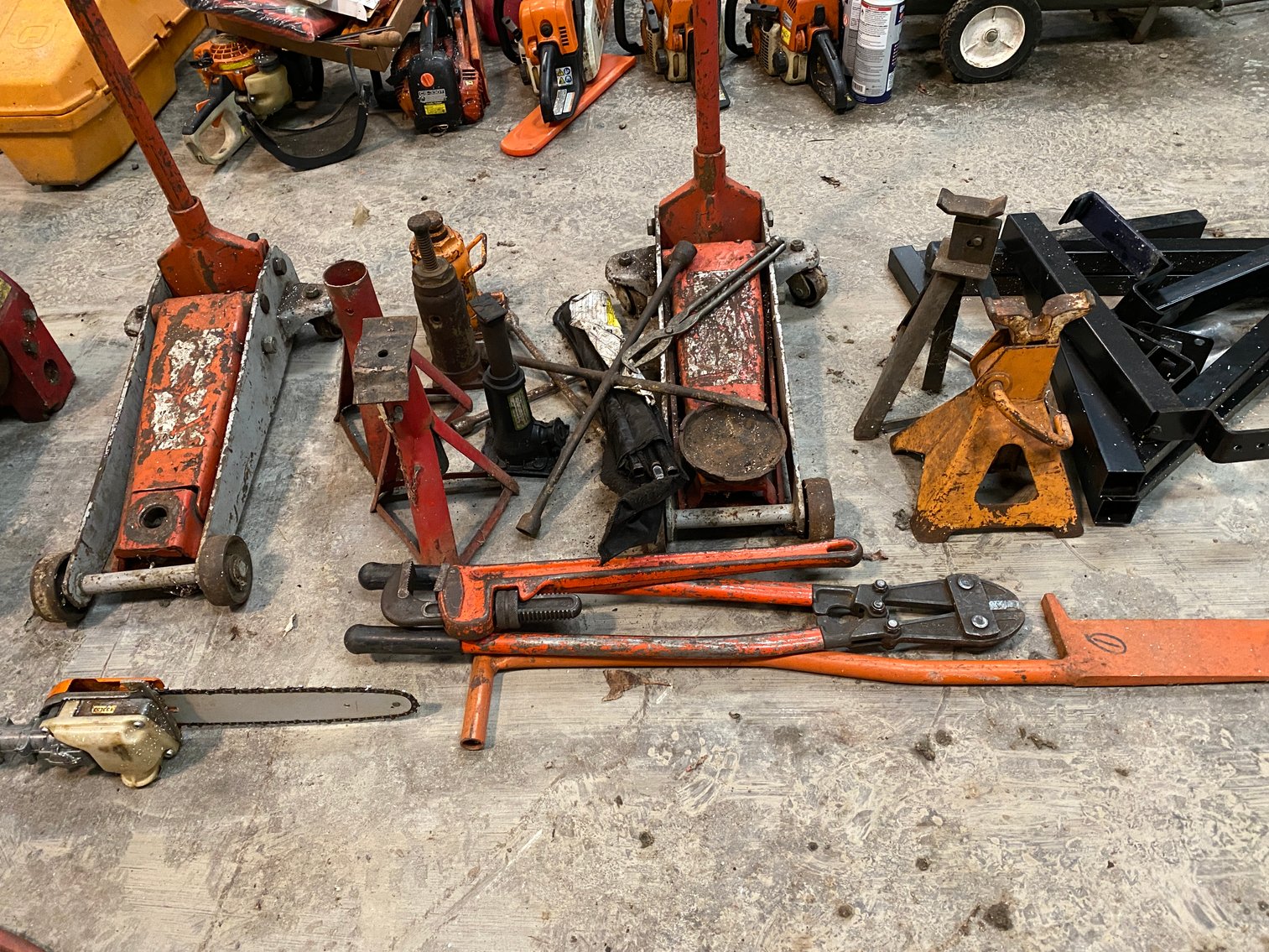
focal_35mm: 26
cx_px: 634
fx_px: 953
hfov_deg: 67.3
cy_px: 476
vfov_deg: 53.1
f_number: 1.8
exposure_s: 1/30
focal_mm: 4.25
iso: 500
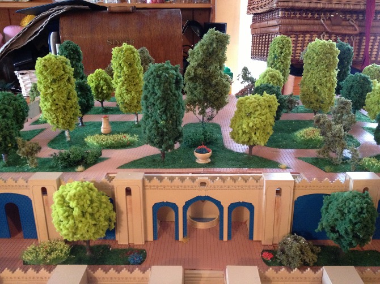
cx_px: 190
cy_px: 142
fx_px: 384
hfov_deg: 52.6
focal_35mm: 35
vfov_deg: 40.7
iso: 320
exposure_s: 1/20
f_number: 2.4
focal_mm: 4.28
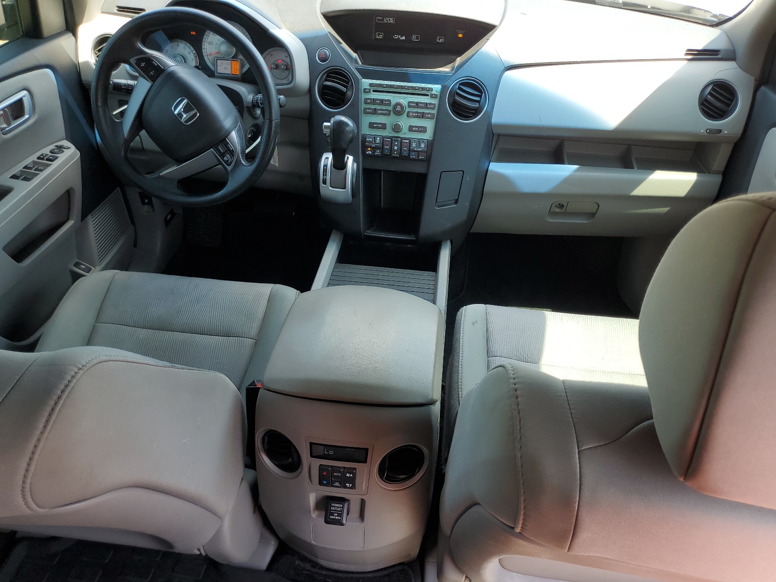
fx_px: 583
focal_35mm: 26
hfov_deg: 67.3
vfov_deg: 53.1
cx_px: 388
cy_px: 291
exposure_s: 1/192
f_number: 1.5
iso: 50
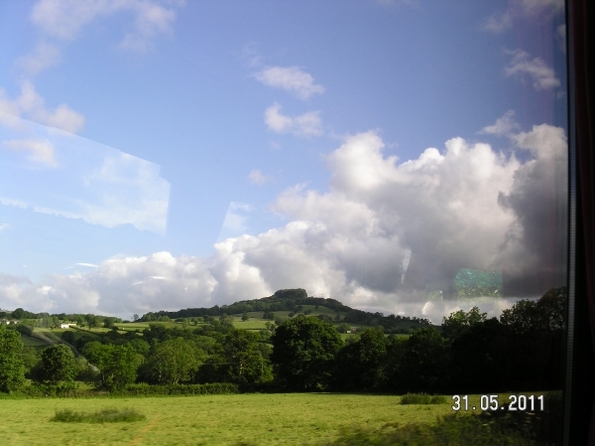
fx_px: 653
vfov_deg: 37.7
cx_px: 298
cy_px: 223
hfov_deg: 49.0
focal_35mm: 38
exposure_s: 1/125
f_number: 5.6
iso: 100
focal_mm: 7.8
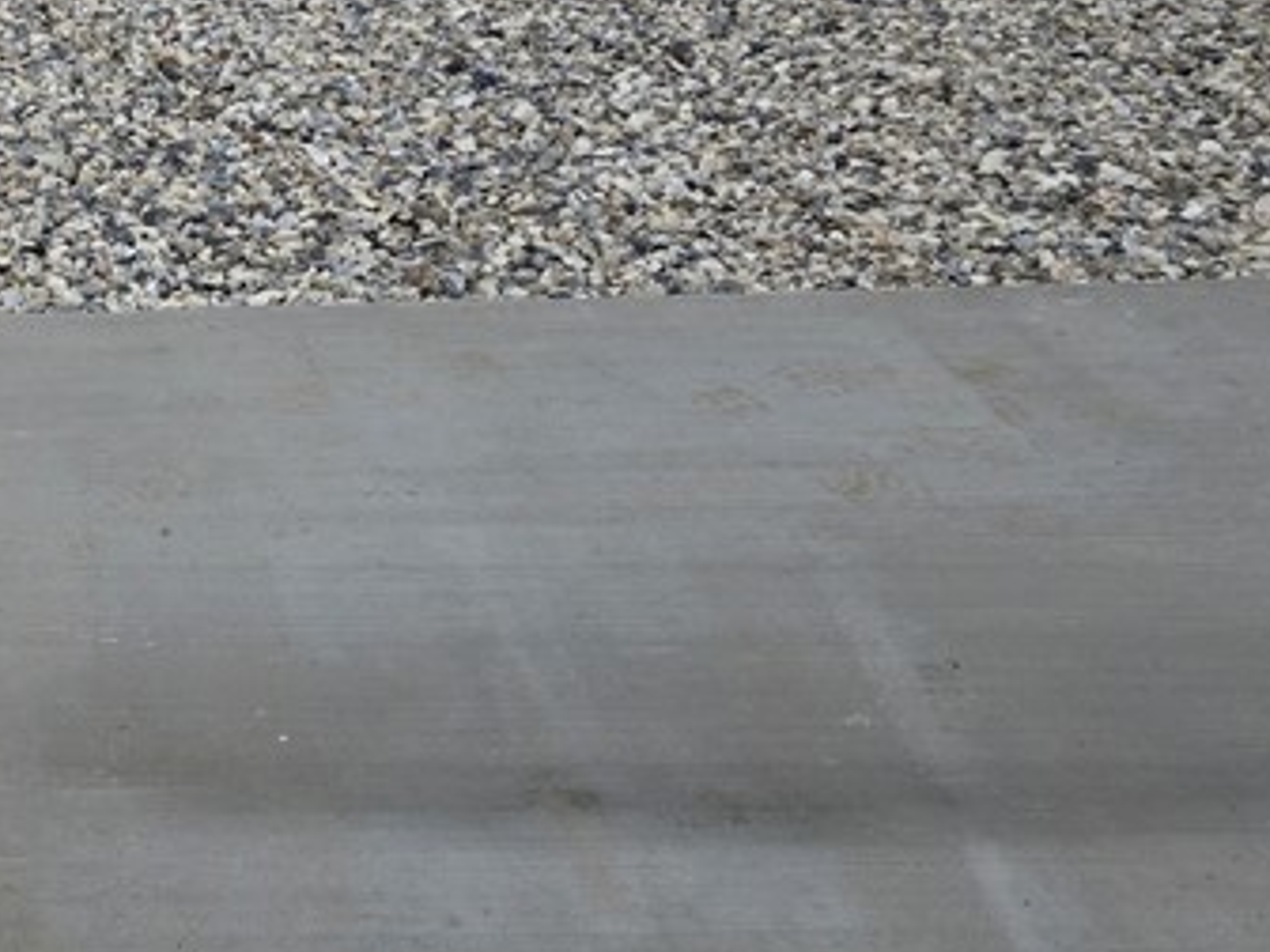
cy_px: -57
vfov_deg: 20.2
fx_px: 2568
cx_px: -215
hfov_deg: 25.2
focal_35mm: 70
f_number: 1.8
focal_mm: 5.4
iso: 25
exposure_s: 1/671
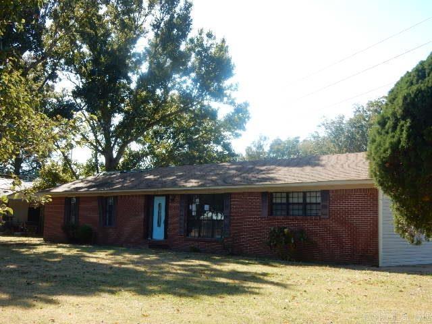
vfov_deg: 28.6
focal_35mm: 51
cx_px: 216
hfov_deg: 37.5
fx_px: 636
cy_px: 162
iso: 125
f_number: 4.5
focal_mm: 9
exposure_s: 1/320
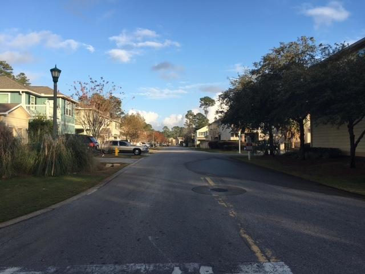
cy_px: 137
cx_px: 182
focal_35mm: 29
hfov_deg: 61.7
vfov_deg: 48.2
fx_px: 306
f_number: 2.2
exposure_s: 1/699
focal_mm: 4.15
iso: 25
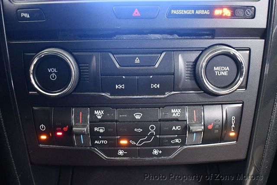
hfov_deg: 53.1
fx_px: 277
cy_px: 92
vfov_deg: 36.9
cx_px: 138
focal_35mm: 36
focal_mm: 18
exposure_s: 1/60
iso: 9000
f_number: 3.5
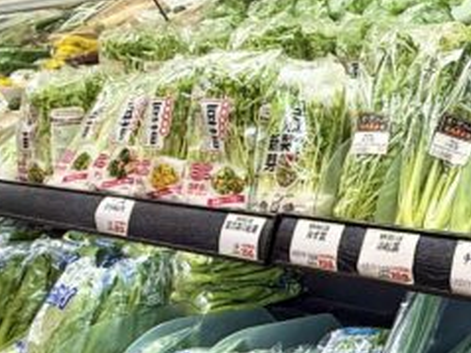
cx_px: 633
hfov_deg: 26.6
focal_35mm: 60
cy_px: 73
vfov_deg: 24.0
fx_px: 816
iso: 80
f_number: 2.2
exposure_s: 1/120
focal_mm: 2.22
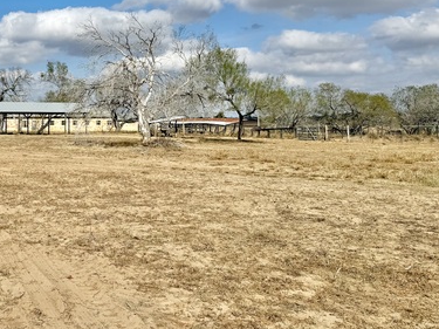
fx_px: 520
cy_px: 78
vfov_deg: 34.3
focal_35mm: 41
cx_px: 74
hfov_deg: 43.2
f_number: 1.78
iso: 80
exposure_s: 1/10309
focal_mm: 6.76
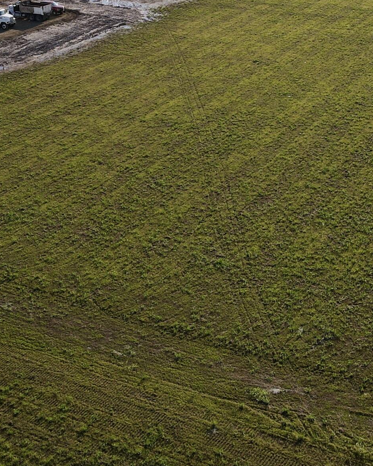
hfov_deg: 25.4
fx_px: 828
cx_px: 179
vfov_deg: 30.9
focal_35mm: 60
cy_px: 113
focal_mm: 4.5
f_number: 2.8
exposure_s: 1/1000
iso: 100
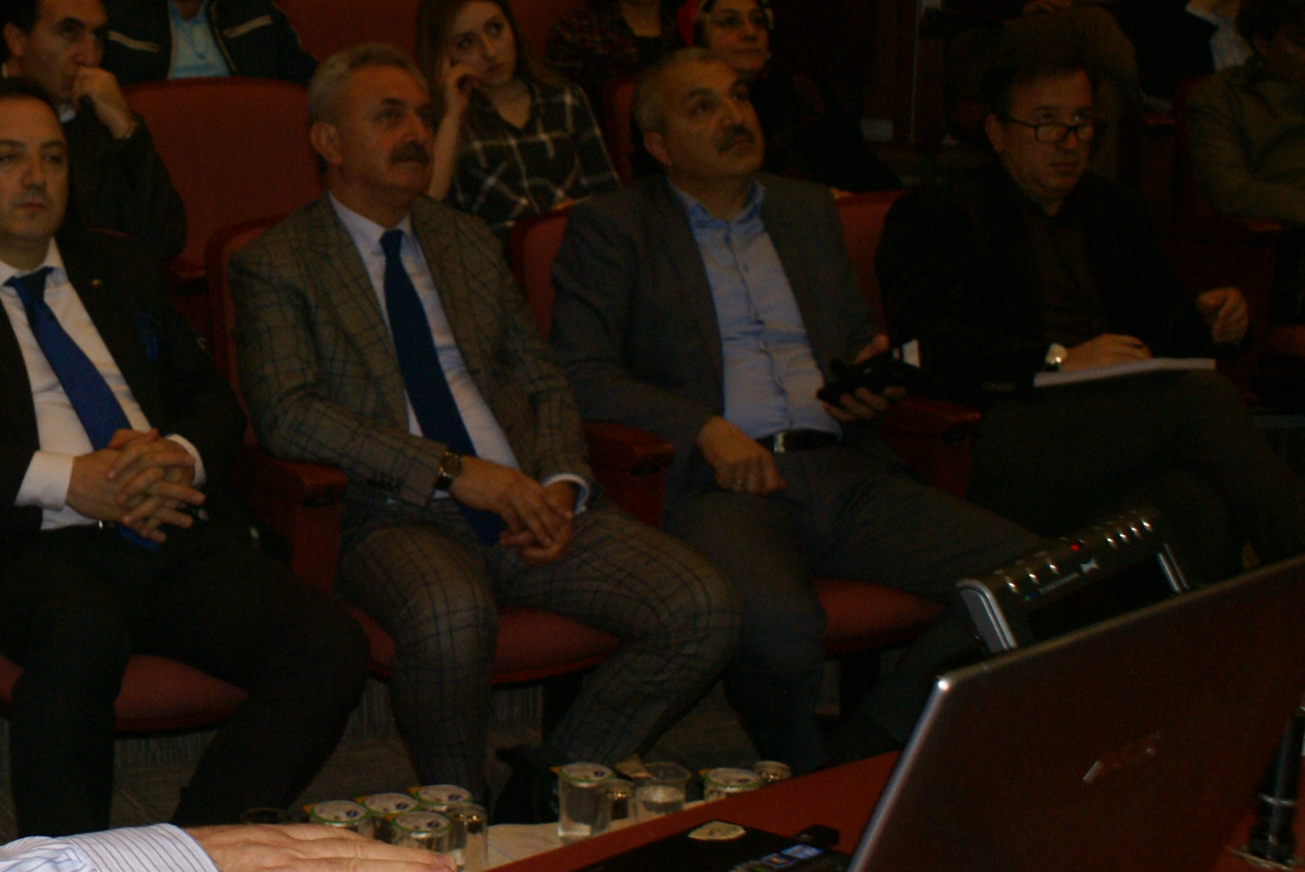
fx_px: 2757
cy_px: 257
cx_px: 70
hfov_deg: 25.6
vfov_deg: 17.9
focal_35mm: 76
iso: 400
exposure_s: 1/60
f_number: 5.6
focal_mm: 26
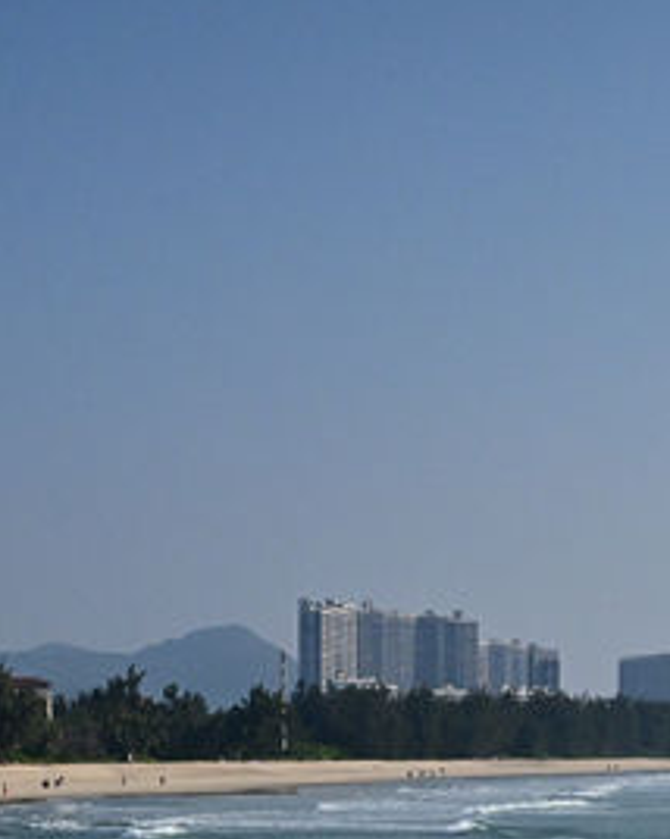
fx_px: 2506
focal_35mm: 101
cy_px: 1215
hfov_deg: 15.2
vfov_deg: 17.3
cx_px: 272
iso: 1250
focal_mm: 24
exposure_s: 1/8000
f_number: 8
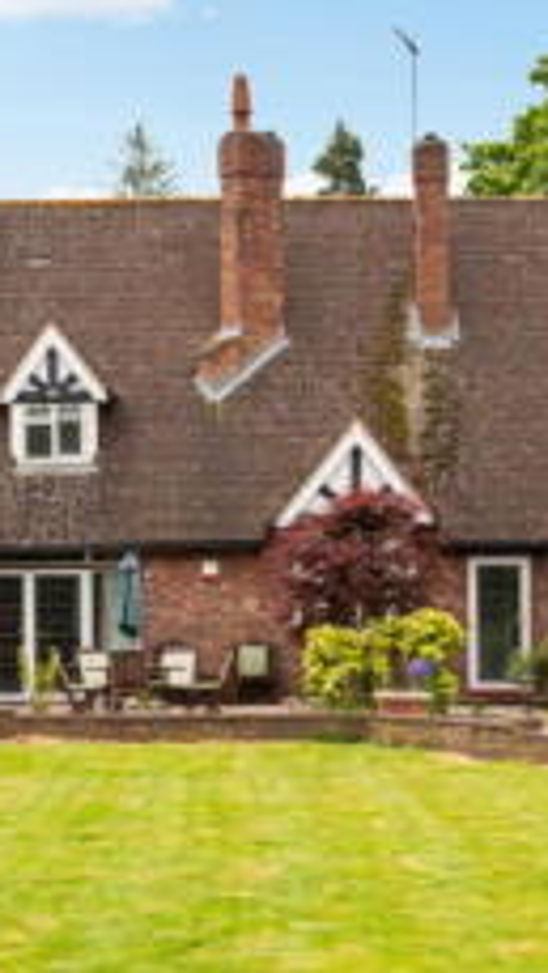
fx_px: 2168
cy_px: 584
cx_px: 253
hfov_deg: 14.4
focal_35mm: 84
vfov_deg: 25.2
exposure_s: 1/160
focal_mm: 28
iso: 100
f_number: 8
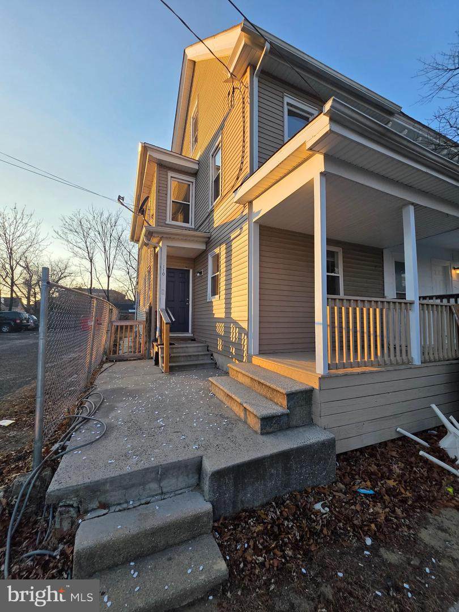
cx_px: 230
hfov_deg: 89.9
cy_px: 306
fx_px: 230
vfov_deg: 106.2
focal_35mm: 13
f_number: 1.9
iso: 125
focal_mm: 2.2
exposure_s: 1/2000
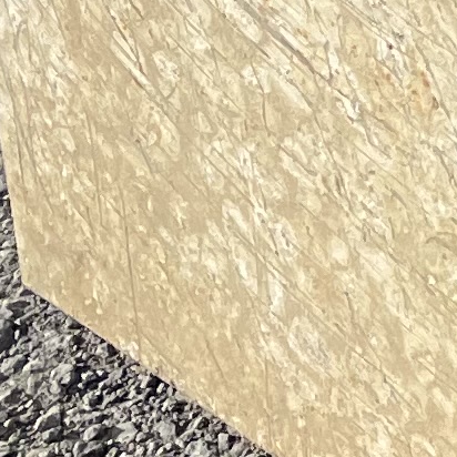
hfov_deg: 6.5
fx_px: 3361
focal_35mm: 225
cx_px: 1695
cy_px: -634
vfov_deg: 7.3
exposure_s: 1/4132
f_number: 1.6
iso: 32
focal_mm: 4.2
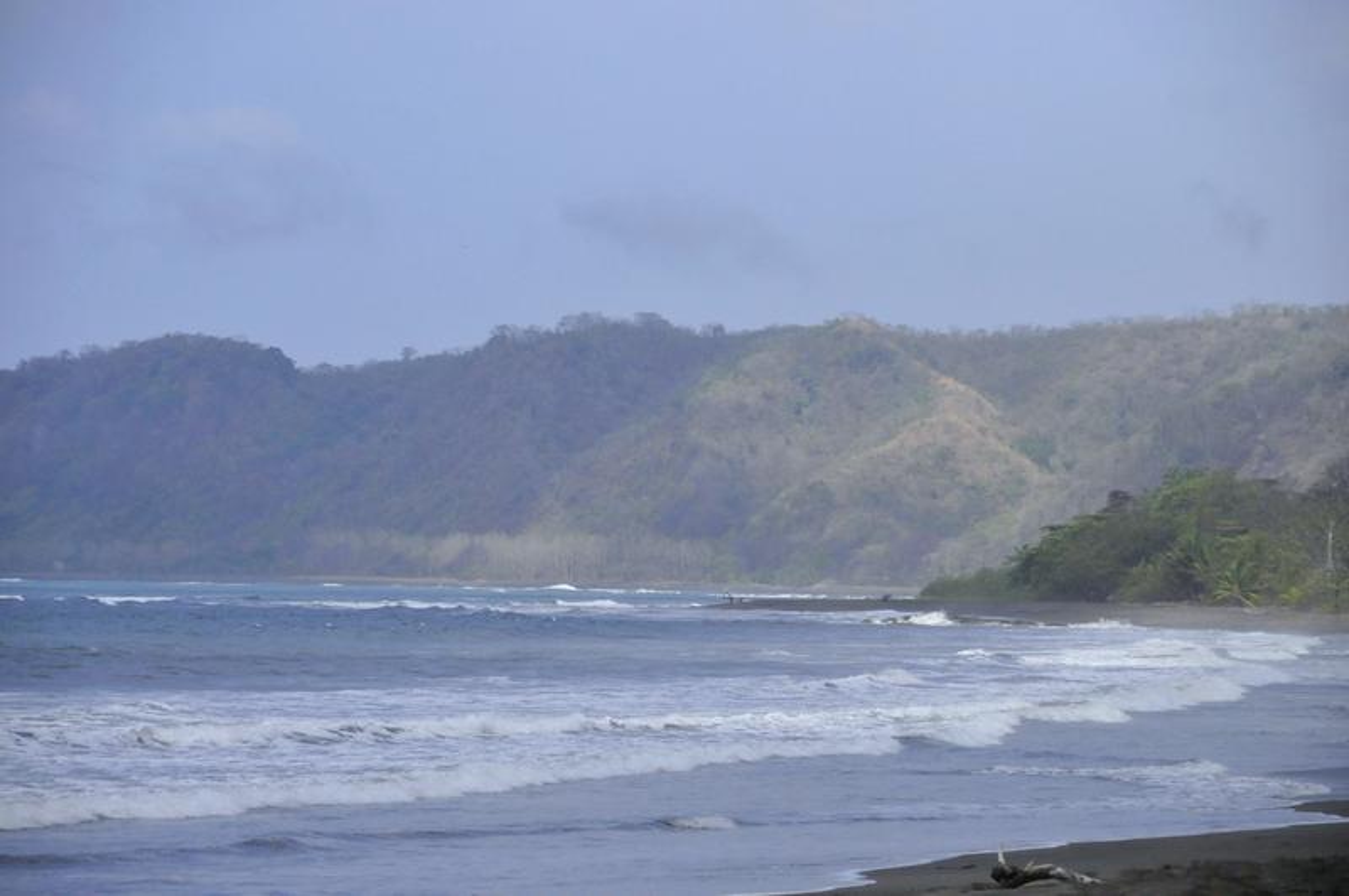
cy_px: 448
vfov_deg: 8.7
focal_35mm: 158
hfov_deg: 13.1
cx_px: 674
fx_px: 5893
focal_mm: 105
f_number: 5.3
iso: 1000
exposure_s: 1/8000
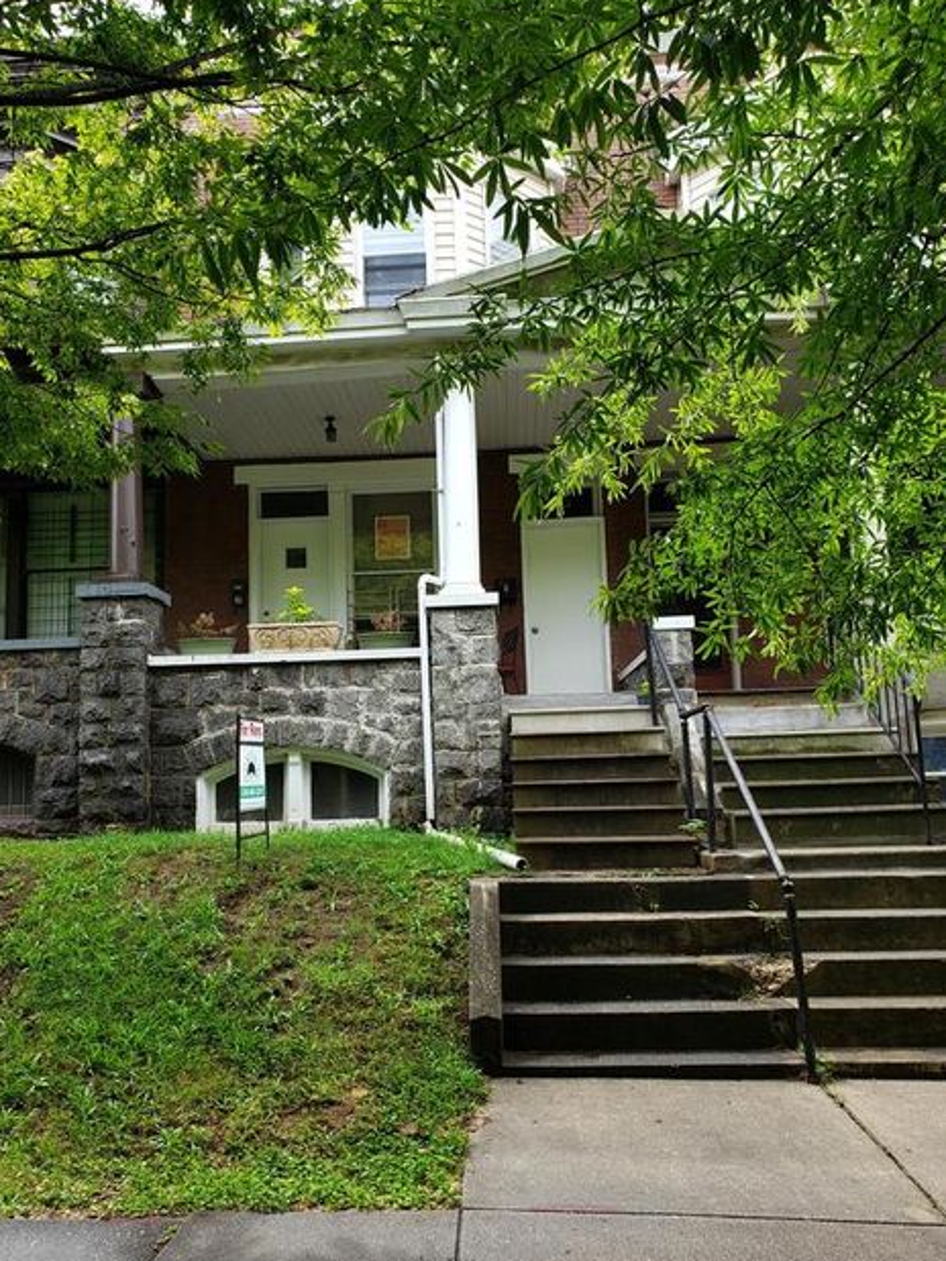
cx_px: 440
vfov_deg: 63.4
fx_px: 1021
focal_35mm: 28
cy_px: 667
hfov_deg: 49.7
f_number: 2.4
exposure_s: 1/199
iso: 50
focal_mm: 4.3
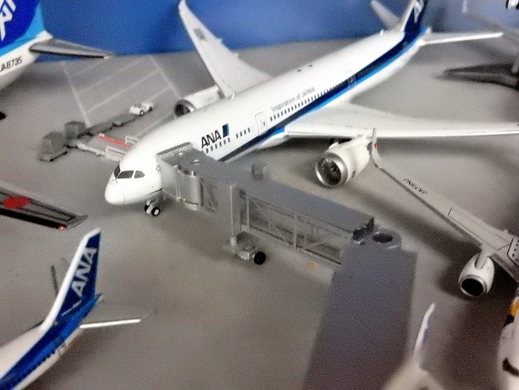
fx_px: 765
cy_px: 195
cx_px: 260
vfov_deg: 28.6
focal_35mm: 51
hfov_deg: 37.5
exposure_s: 1/4
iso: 3200
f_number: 5
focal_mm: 9
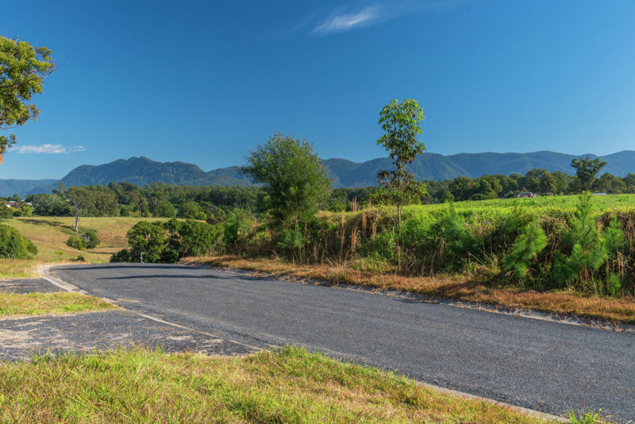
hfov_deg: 50.7
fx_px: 670
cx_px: 318
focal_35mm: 38
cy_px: 212
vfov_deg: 35.1
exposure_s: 1/80
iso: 200
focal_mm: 38
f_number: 9
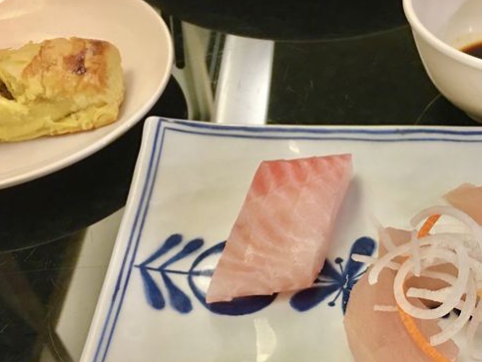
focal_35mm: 48
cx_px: 373
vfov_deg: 29.9
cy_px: 258
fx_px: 669
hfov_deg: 38.4
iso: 100
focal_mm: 4.15
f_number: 2.2
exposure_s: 1/10
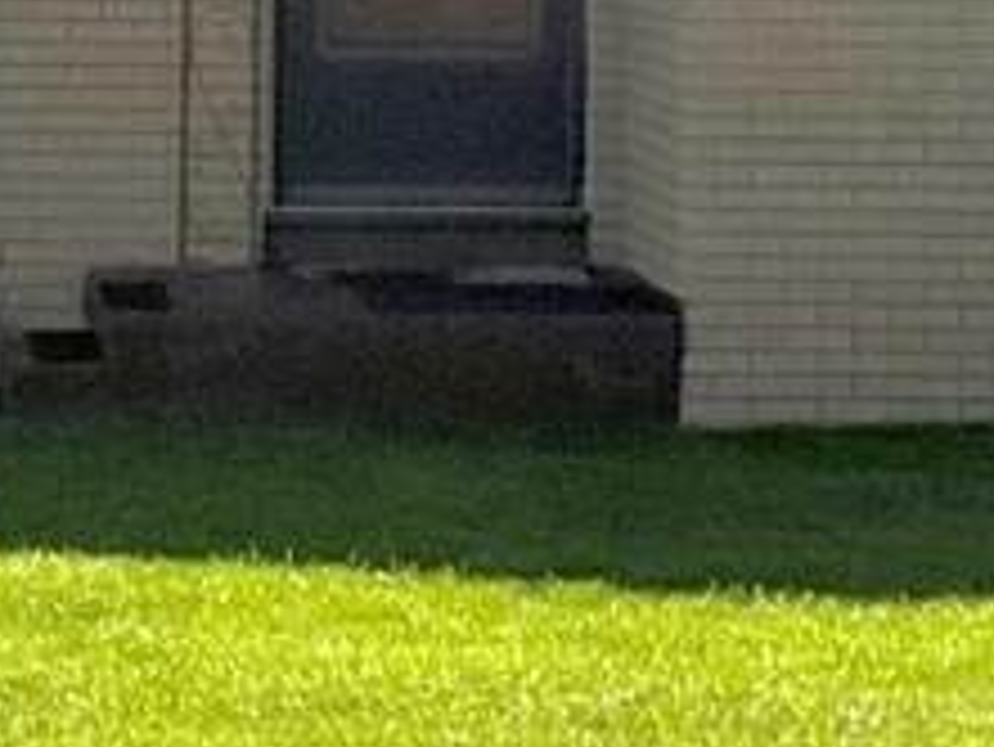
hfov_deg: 7.1
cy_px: 99
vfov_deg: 5.3
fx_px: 7987
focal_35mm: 278
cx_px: -121
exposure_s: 1/7143
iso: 64
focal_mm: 6.76
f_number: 1.78
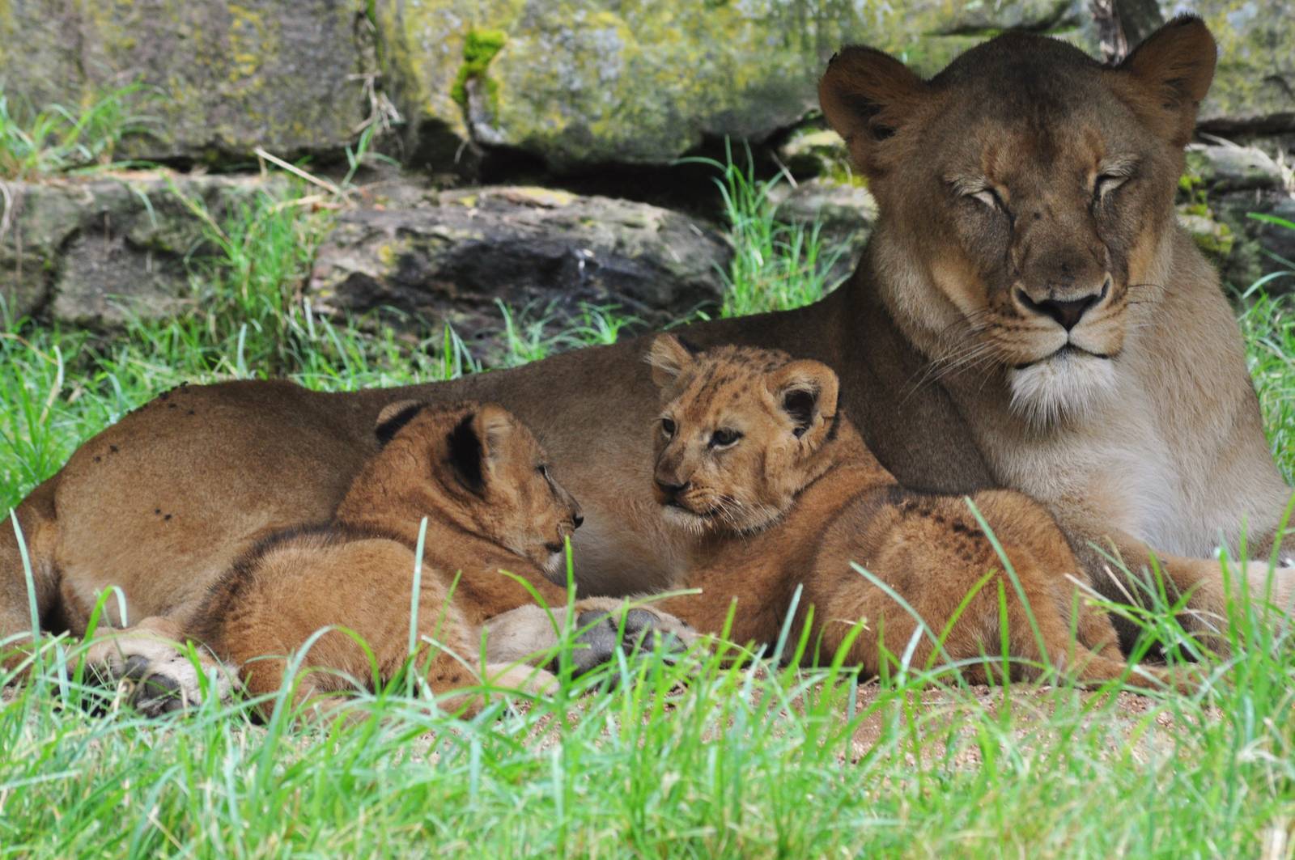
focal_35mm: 360
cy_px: 430
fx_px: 12935
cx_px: 648
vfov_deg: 3.8
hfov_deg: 5.7
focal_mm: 240
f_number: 9
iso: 720
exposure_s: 1/125
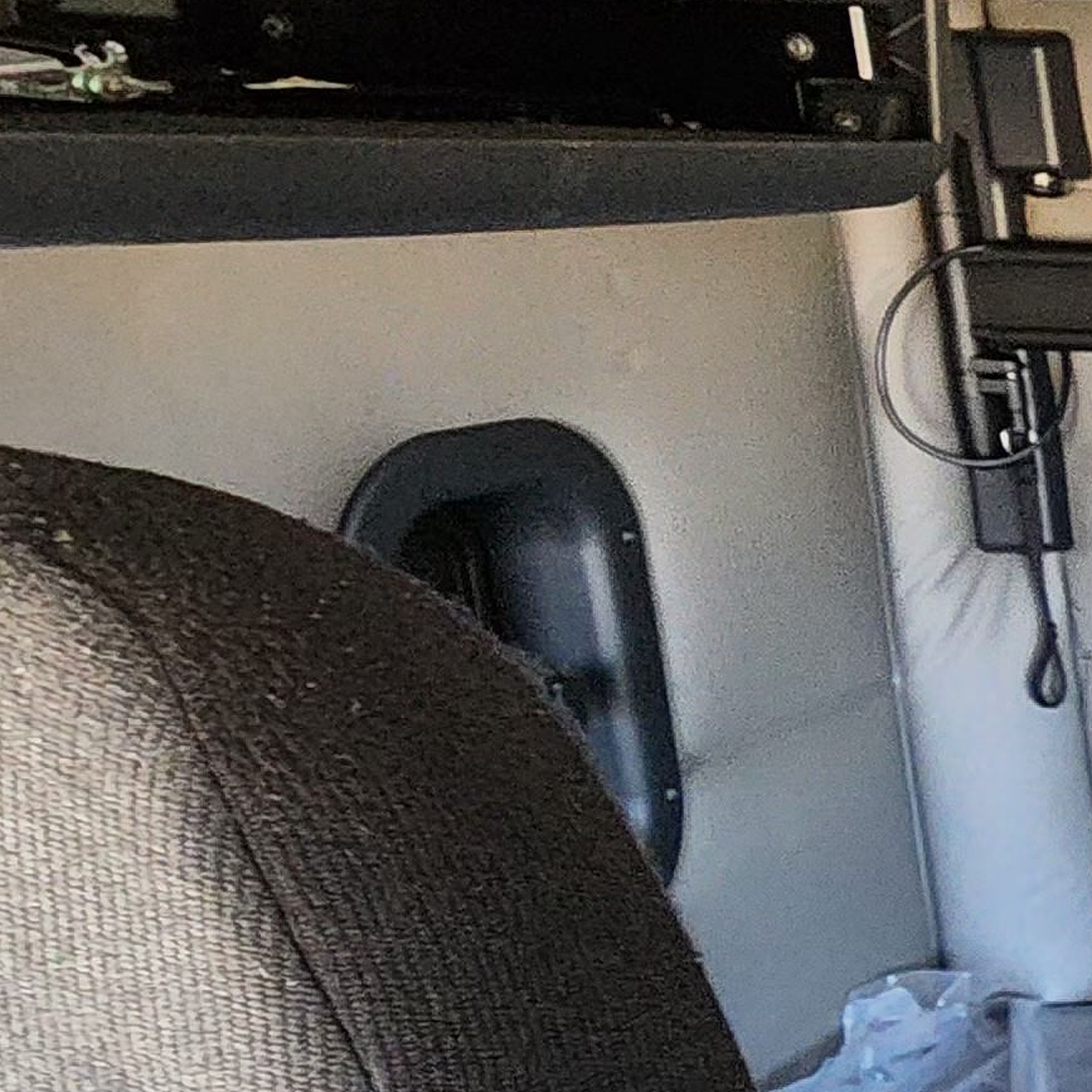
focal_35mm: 53
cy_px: 743
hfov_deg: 18.4
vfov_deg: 31.9
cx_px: 2256
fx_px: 1892
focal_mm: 2.2
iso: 500
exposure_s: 1/30
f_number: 2.2
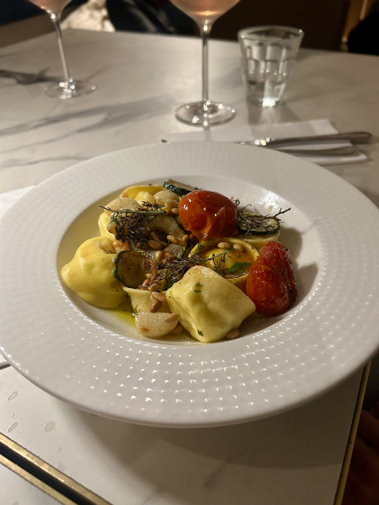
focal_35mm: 26
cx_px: 190
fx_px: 380
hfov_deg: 53.1
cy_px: 252
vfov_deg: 67.3
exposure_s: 1/50
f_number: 1.5
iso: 320
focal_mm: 5.7
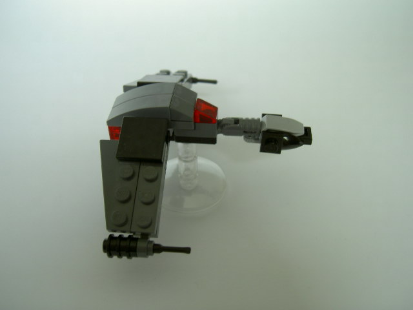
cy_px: 155
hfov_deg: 47.9
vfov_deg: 36.8
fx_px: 465
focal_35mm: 39
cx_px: 206
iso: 100
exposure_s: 1/11.3
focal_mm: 8
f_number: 2.8
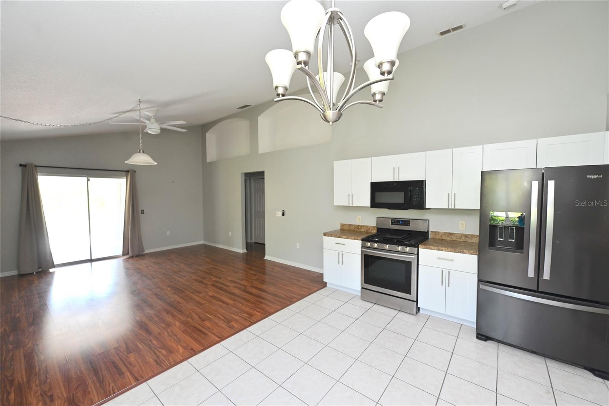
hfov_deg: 102.3
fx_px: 245
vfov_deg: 79.2
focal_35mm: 14
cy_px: 203
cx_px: 304
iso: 200
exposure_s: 1/80
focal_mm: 14.5
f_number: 4.5
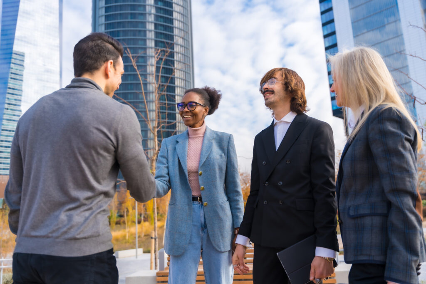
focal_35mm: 30
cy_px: 142
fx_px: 356
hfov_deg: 61.8
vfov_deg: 43.5
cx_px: 213
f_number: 2.8
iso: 100
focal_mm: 30.1
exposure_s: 1/800
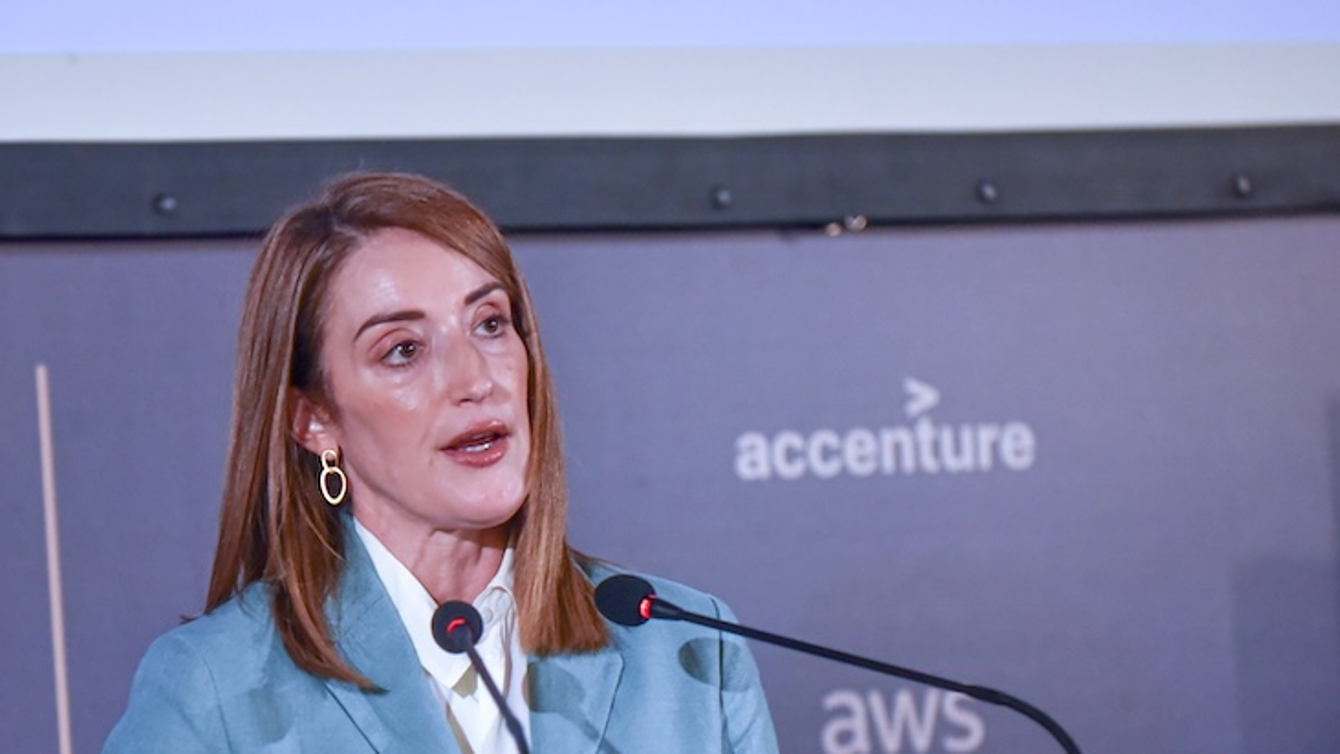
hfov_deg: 9.3
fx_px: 8244
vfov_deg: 5.2
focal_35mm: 232
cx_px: 467
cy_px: 605
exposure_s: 1/200
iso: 2000
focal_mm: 135
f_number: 2.8
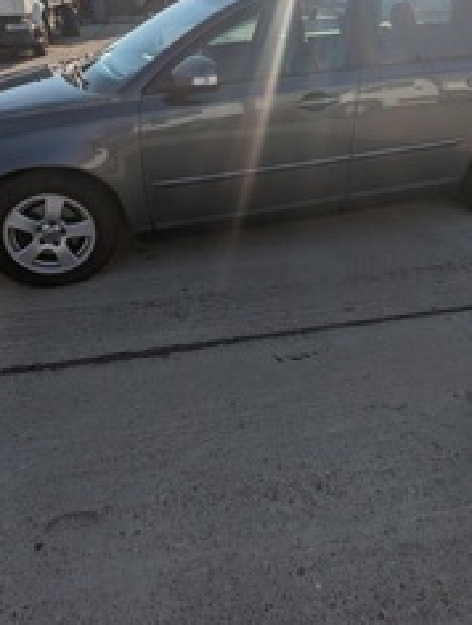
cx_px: 239
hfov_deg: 51.5
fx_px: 489
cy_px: 212
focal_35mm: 27
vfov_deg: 63.7
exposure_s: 1/6369
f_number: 2.2
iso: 48
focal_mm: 2.35
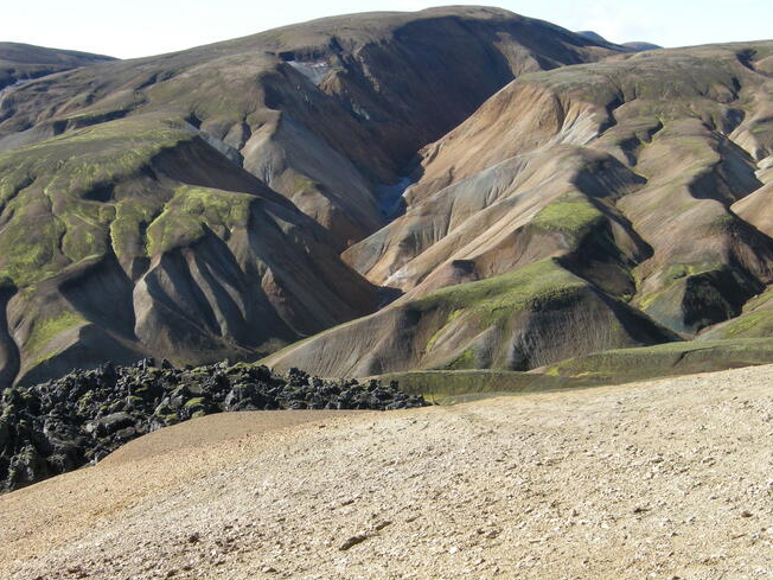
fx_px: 1228
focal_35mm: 55
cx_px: 370
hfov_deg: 34.9
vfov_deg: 26.5
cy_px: 339
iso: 100
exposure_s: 1/248
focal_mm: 7.5
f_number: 5.4
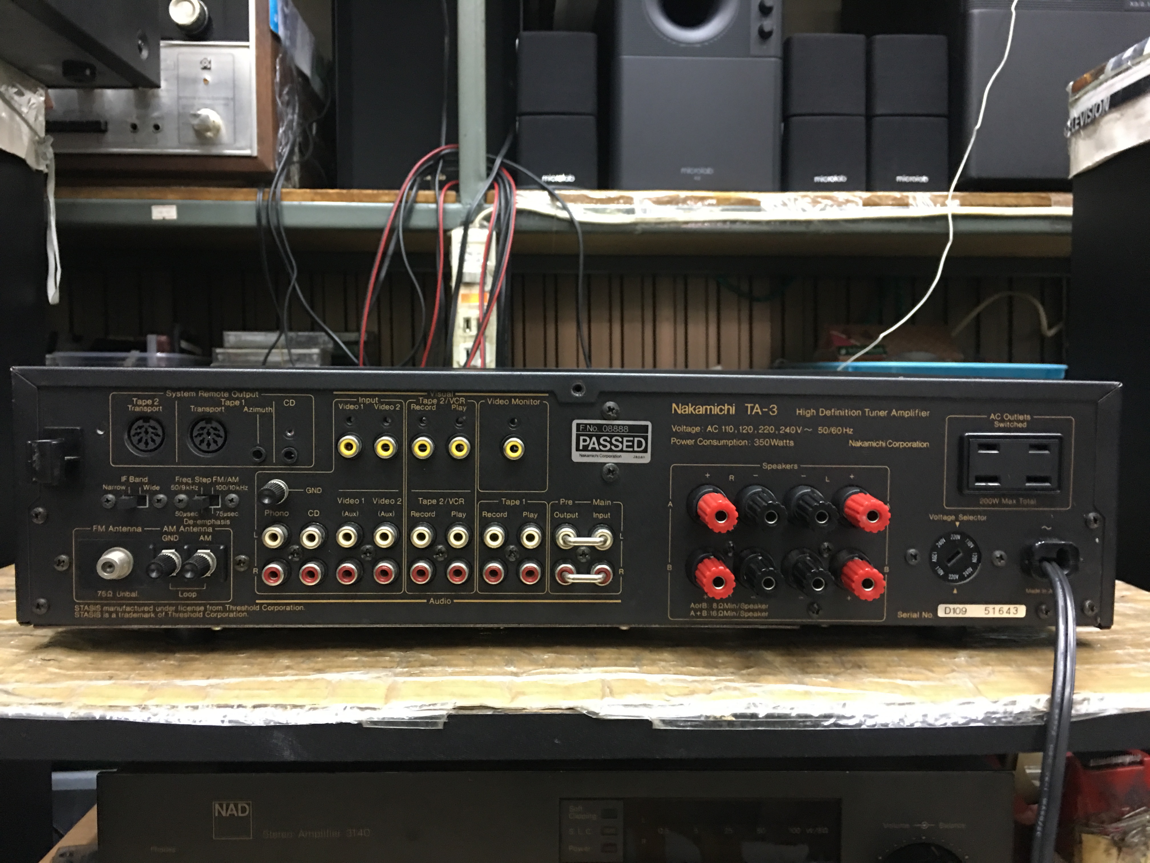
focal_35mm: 29
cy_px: 432
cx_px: 575
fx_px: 963
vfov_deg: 48.2
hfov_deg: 61.7
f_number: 2.2
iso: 100
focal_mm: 4.15
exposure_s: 1/8
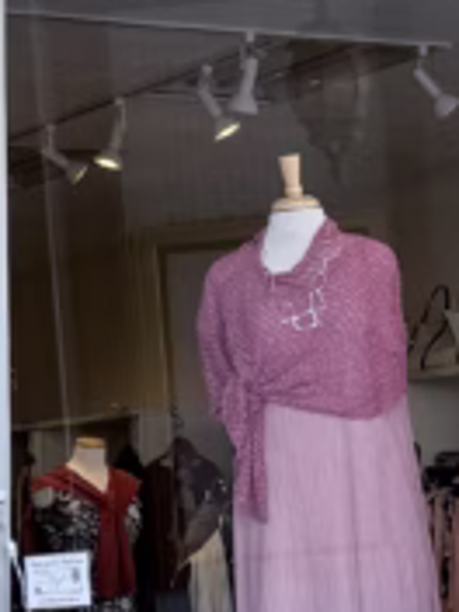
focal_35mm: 140
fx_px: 2475
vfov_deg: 14.0
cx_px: 435
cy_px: 115
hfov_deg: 10.5
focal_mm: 6.76
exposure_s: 1/1018
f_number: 1.78
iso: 80
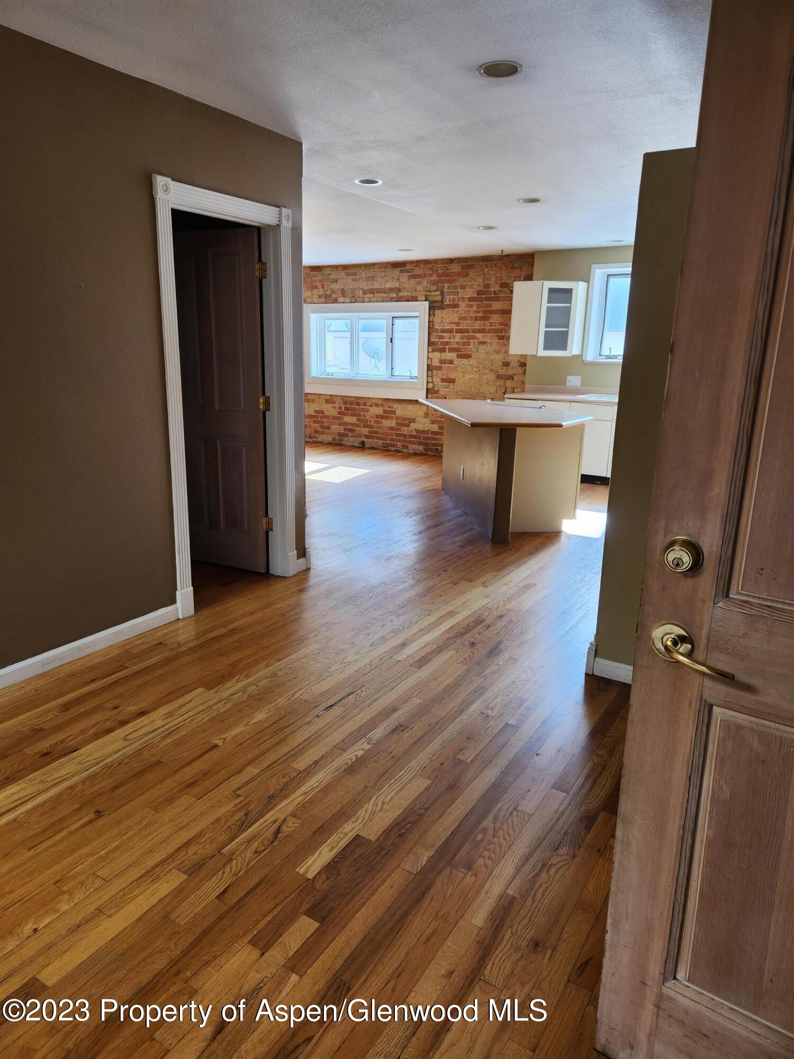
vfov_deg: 73.9
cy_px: 530
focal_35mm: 23
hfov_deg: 58.9
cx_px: 397
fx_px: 703
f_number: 1.8
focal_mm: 5.4
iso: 80
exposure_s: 1/180
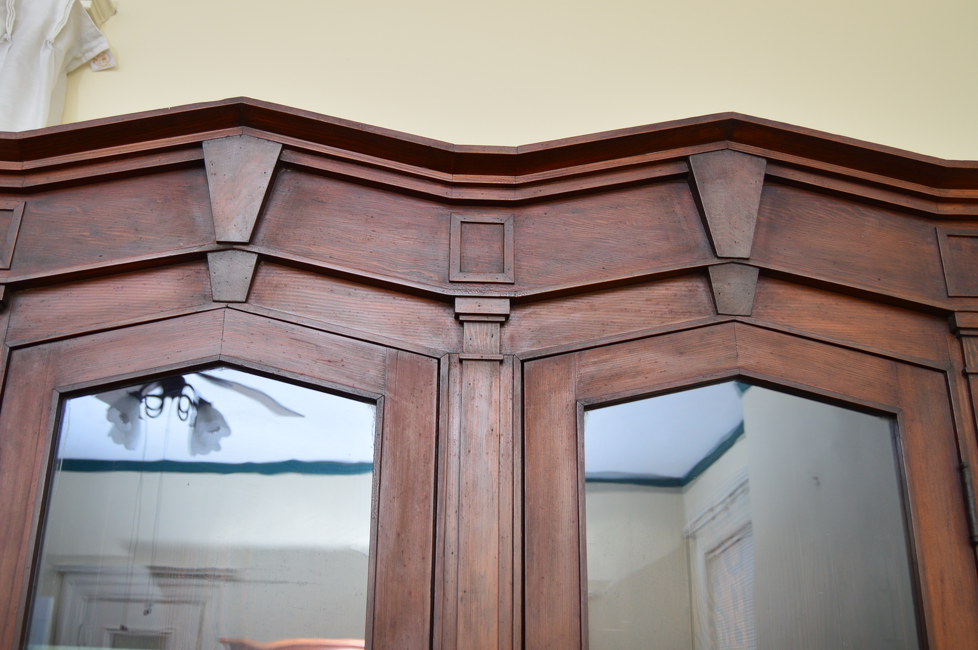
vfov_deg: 35.0
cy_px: 319
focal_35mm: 38
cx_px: 449
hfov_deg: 50.7
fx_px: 1031
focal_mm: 22
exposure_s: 1/200
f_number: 4
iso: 200
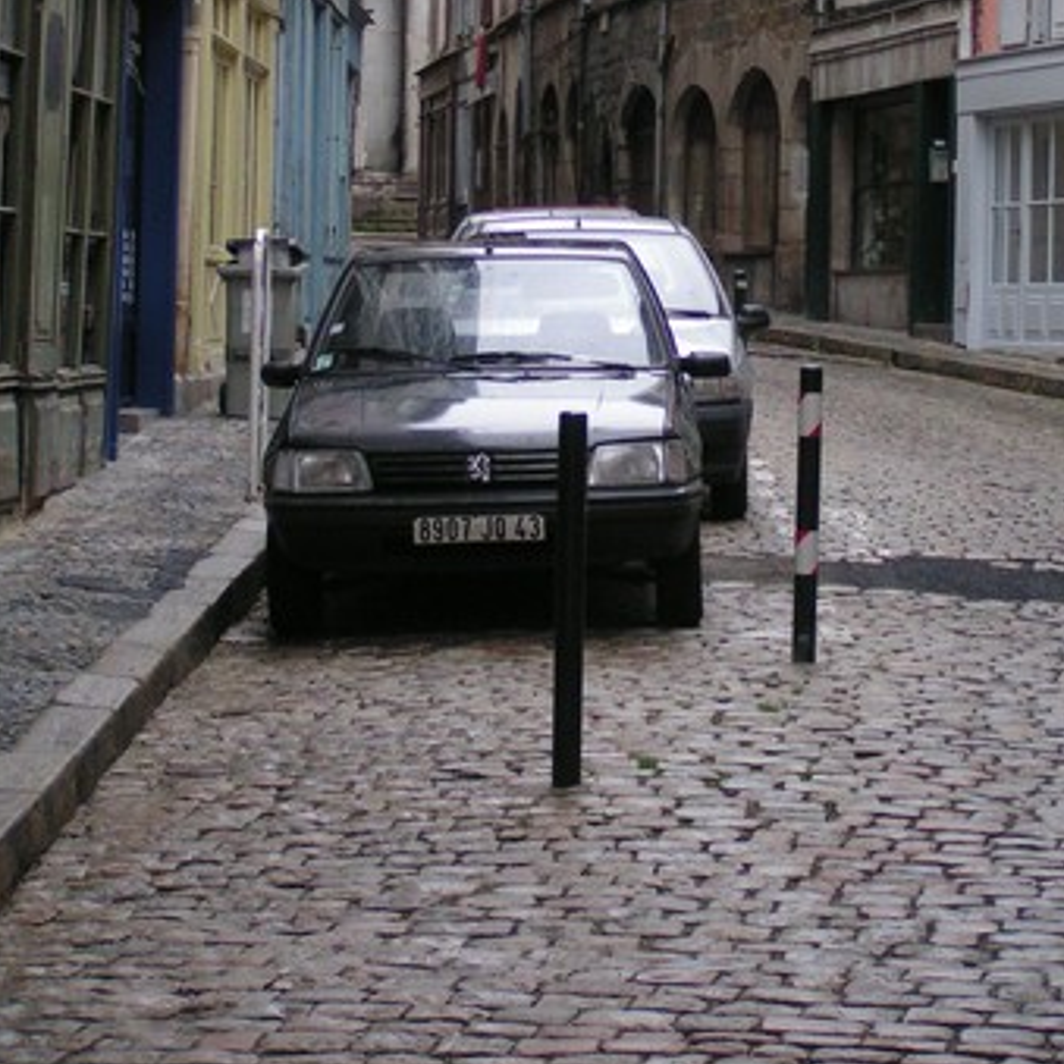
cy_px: 143
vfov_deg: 15.0
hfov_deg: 15.1
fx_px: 3999
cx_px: 687
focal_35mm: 115
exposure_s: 1/80
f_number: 3.2
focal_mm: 11
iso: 160
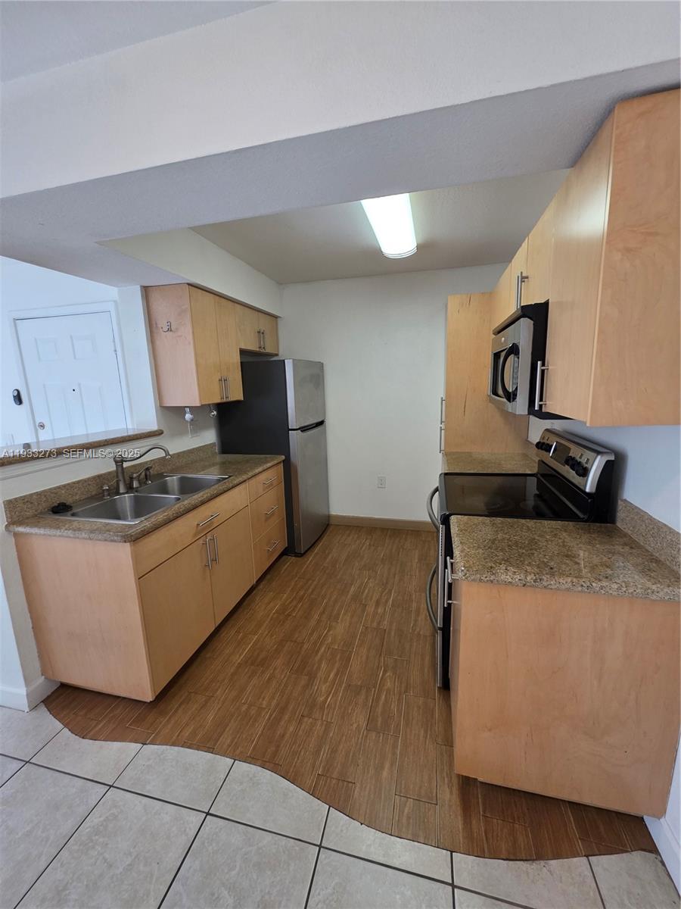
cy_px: 454
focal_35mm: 13
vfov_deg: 106.2
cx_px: 340
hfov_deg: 89.9
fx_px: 341
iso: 160
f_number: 1.9
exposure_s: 1/120
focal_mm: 2.2
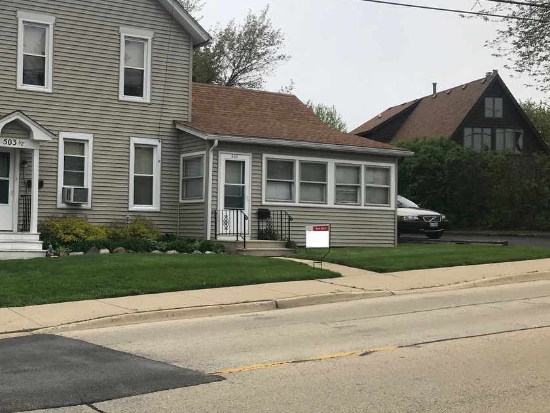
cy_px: 216
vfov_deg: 30.3
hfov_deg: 37.7
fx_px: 763
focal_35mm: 48
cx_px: 84
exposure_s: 1/1030
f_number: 1.8
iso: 20
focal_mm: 3.99
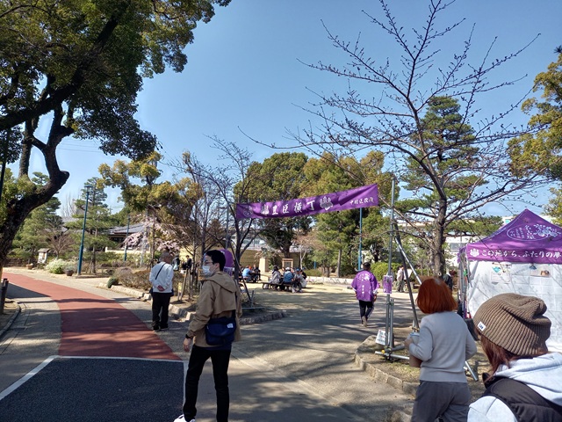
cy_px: 211
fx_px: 406
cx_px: 281
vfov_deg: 54.9
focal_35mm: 25
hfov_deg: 69.4
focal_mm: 4.65
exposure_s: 1/588
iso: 50
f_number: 1.8
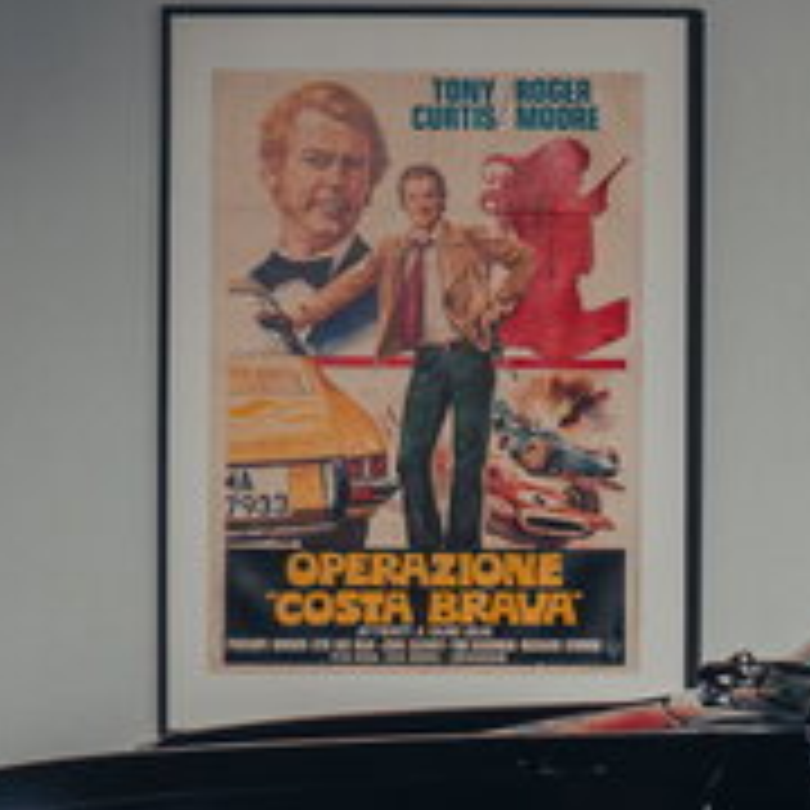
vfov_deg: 9.5
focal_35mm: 184
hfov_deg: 9.2
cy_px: 448
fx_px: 4871
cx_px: 1238
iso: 800
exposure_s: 1/60
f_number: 7.1
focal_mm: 38
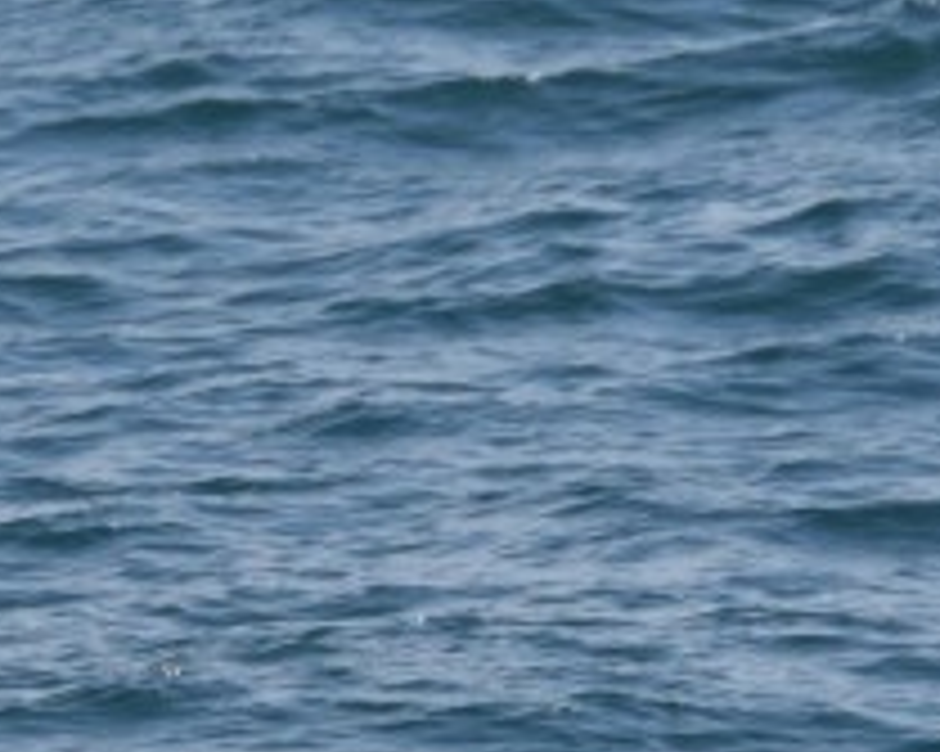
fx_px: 26334
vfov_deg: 1.6
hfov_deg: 2.0
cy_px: -225
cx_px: -486
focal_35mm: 947
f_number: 5.6
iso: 200
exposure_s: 1/1600
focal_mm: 130
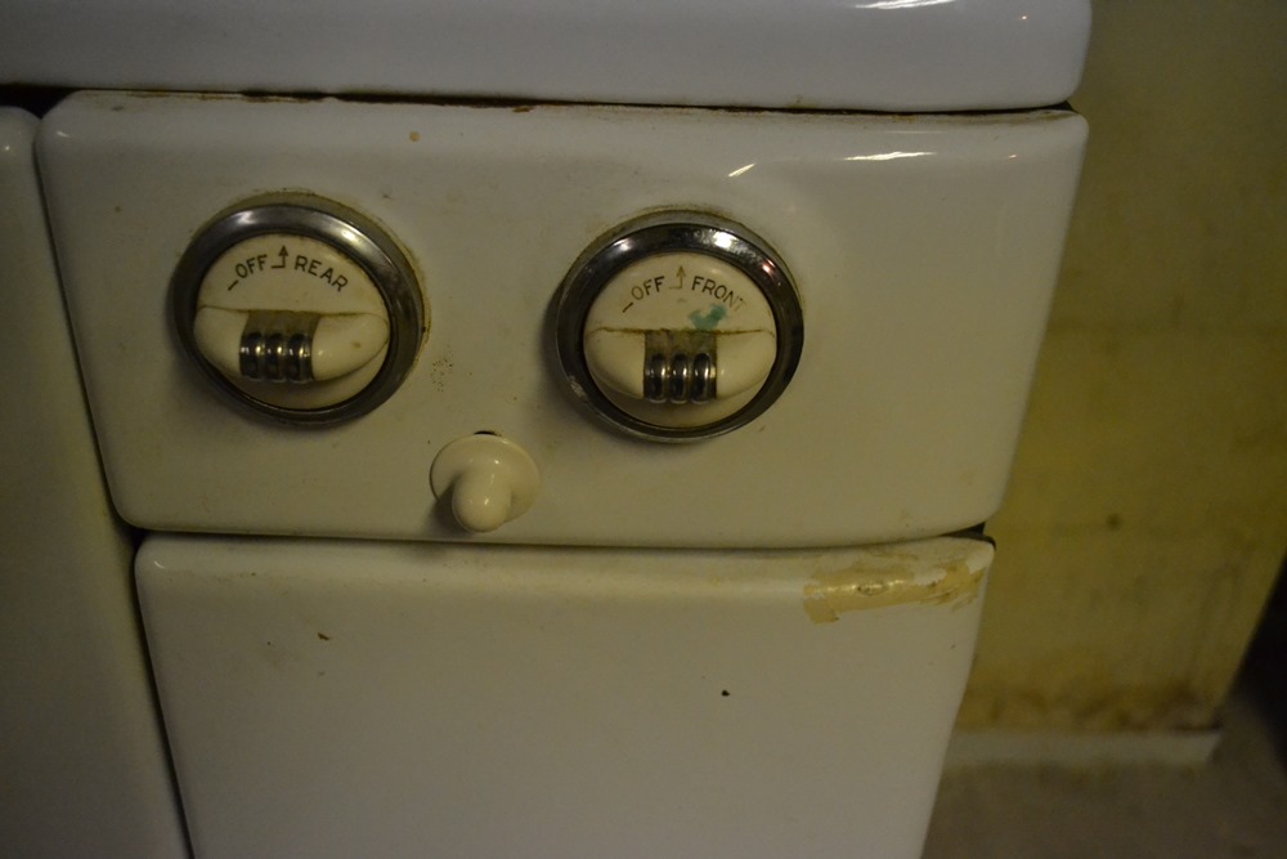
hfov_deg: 53.1
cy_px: 430
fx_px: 1287
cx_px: 644
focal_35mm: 36
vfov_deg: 36.9
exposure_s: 1/320
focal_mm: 24
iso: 3200
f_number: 4
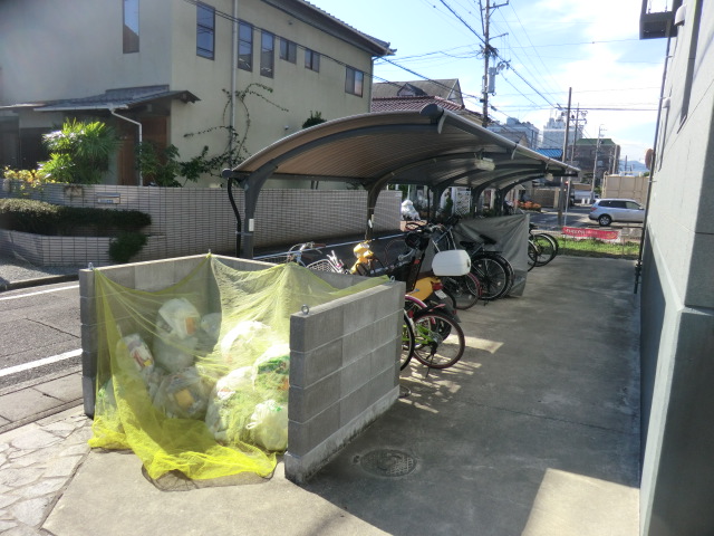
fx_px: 495
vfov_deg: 56.8
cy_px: 268
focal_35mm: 24
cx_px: 357
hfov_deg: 71.6
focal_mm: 4.3
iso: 80
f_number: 3.2
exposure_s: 1/640
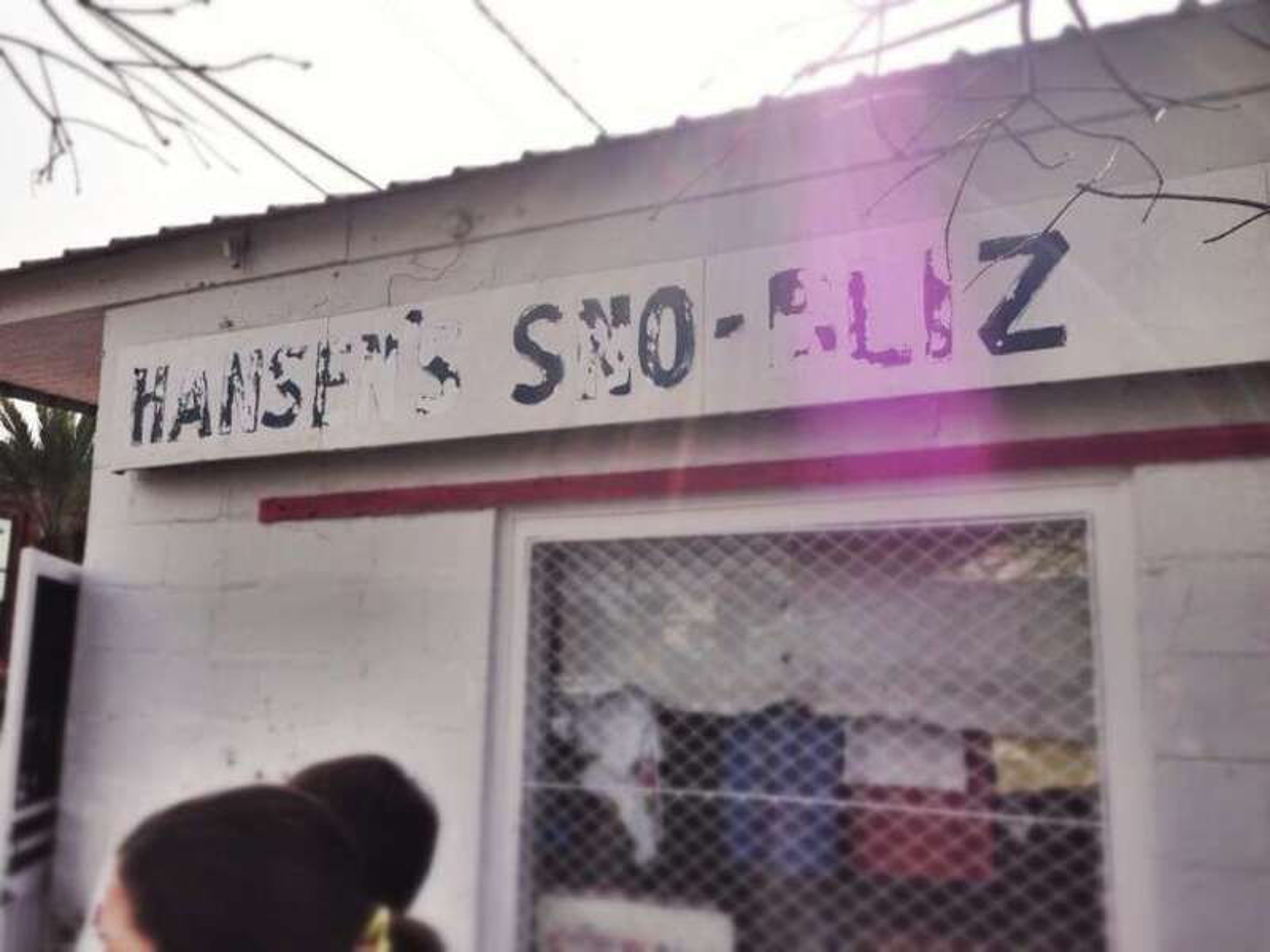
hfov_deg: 55.4
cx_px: 635
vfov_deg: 42.9
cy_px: 476
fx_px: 1211
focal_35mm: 33
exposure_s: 1/1869
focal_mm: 4.12
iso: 50
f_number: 2.4
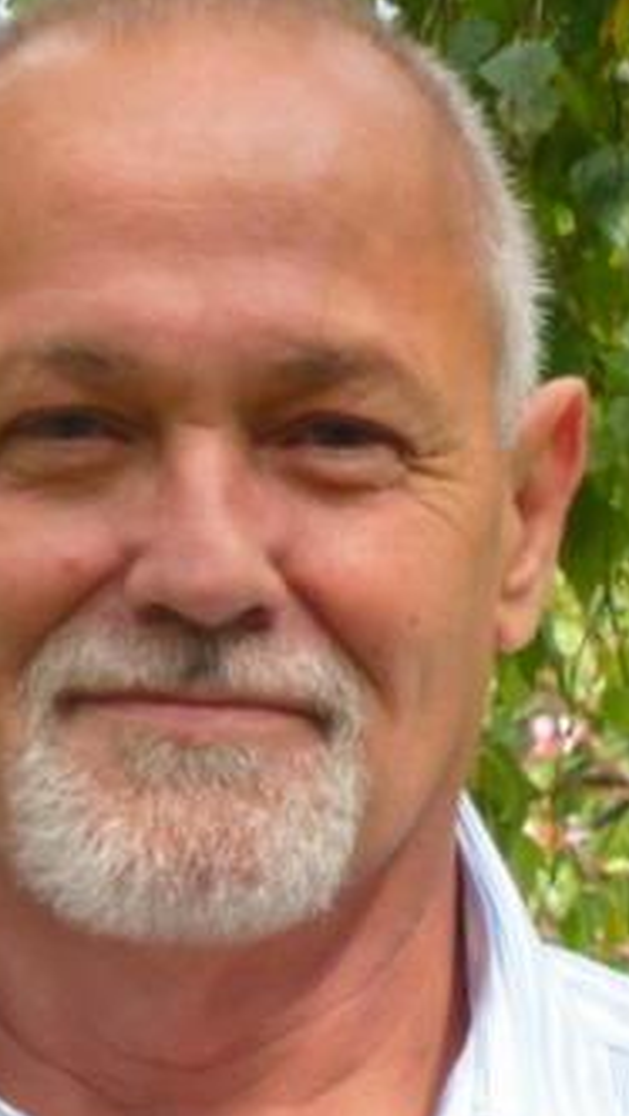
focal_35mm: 159
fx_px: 4710
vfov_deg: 13.5
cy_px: 585
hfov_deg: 7.6
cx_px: 200
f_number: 5.1
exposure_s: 1/100
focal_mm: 21.7
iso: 100
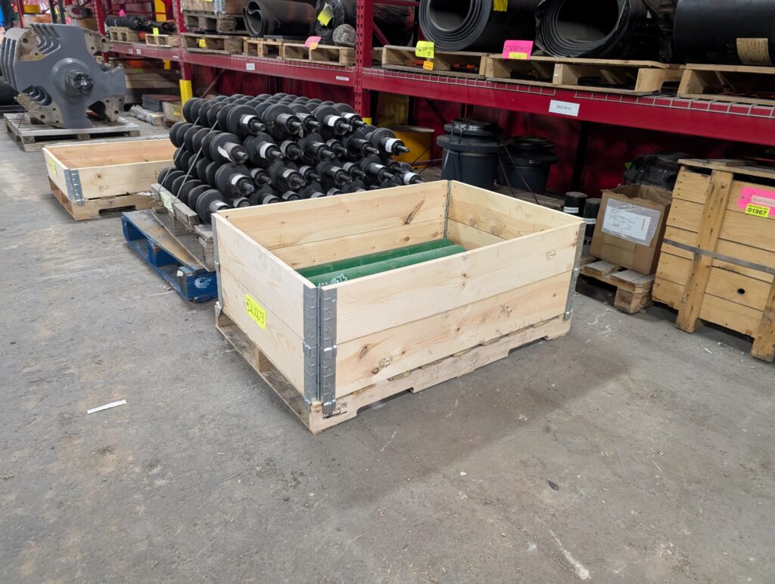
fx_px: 538
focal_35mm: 24
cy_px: 292
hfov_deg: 71.5
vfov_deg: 56.9
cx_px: 388
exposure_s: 1/120
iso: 1951
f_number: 1.68
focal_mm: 6.9
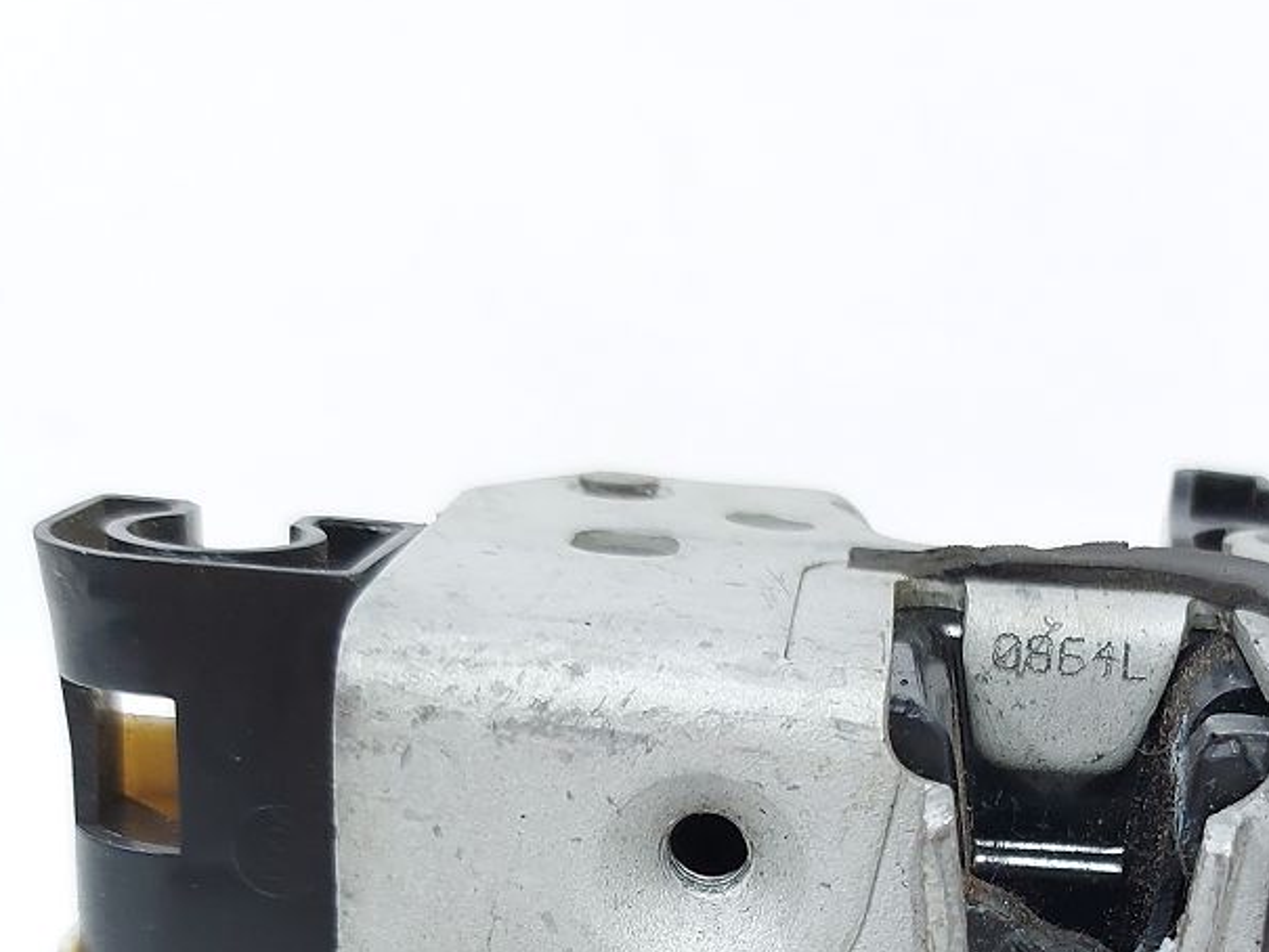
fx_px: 2017
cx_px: 989
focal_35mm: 55
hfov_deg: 34.0
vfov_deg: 24.8
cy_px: 1042
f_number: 1.8
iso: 100
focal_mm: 5.23
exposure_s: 1/50
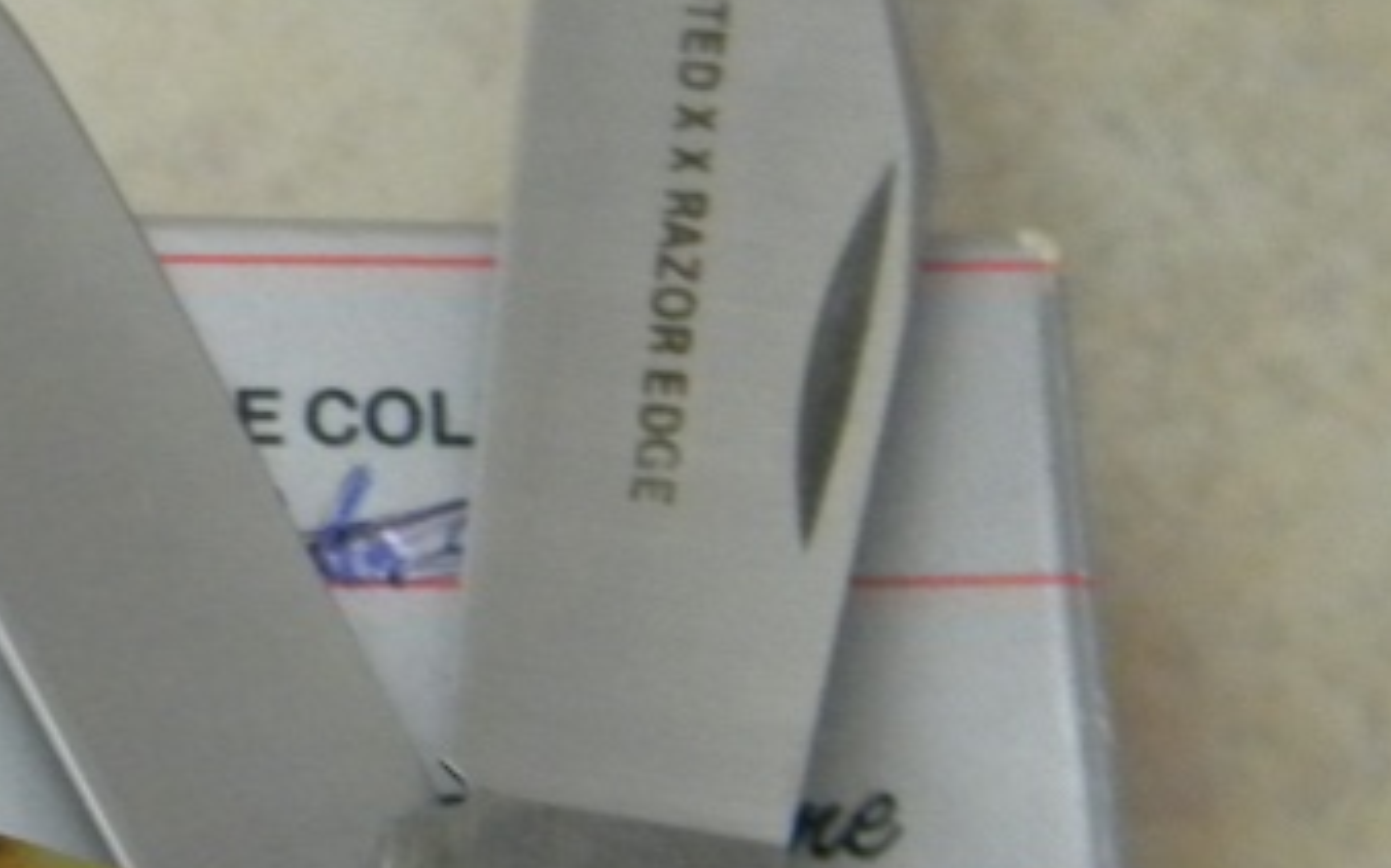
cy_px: 539
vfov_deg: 6.2
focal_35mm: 210
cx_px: -547
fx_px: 7958
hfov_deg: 9.8
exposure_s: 1/33
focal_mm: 12.2
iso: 400
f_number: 4.3
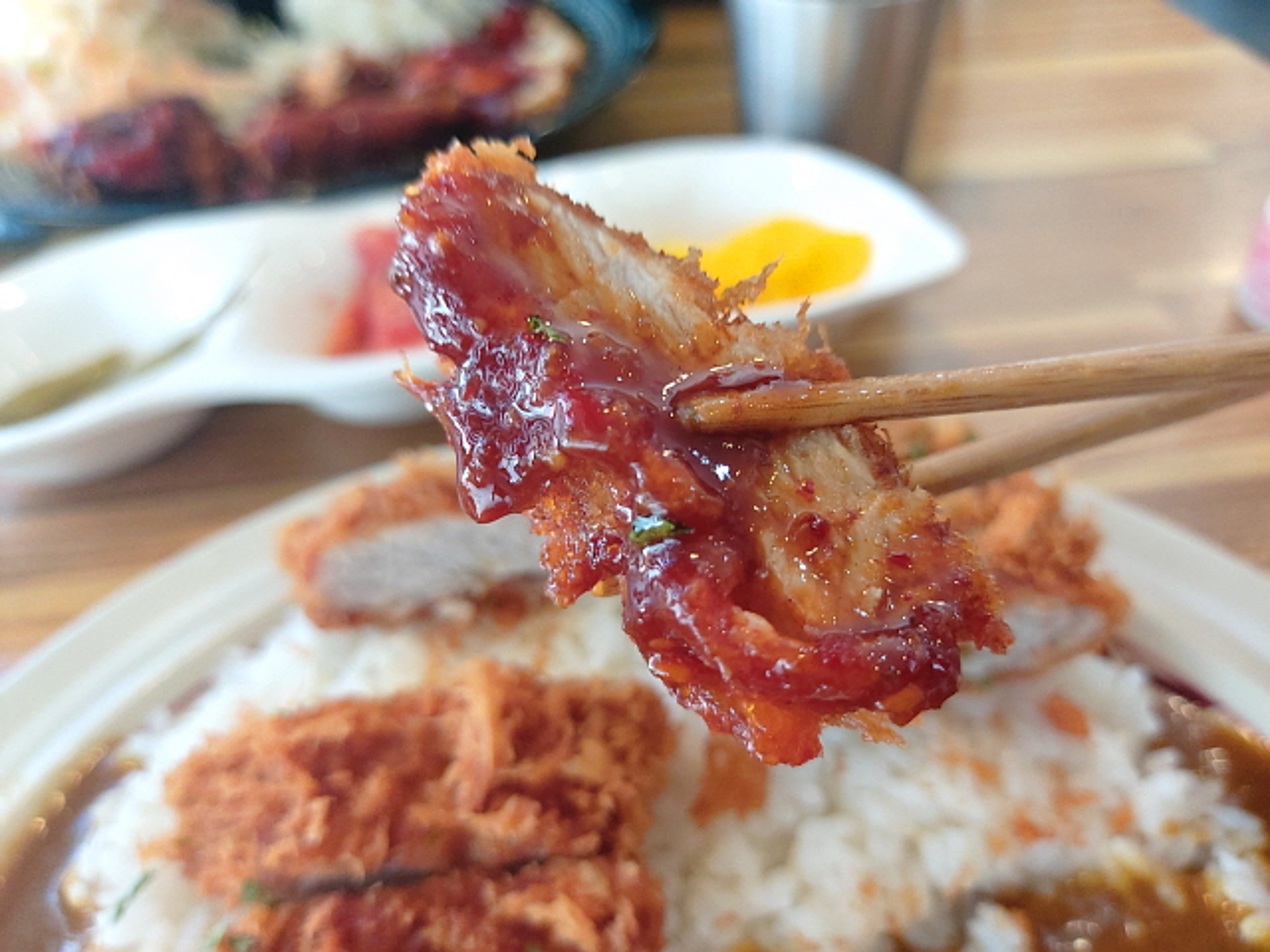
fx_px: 917
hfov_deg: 69.4
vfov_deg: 54.9
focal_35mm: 25
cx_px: 635
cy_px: 476
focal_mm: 4.58
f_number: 2
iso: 200
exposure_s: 1/60
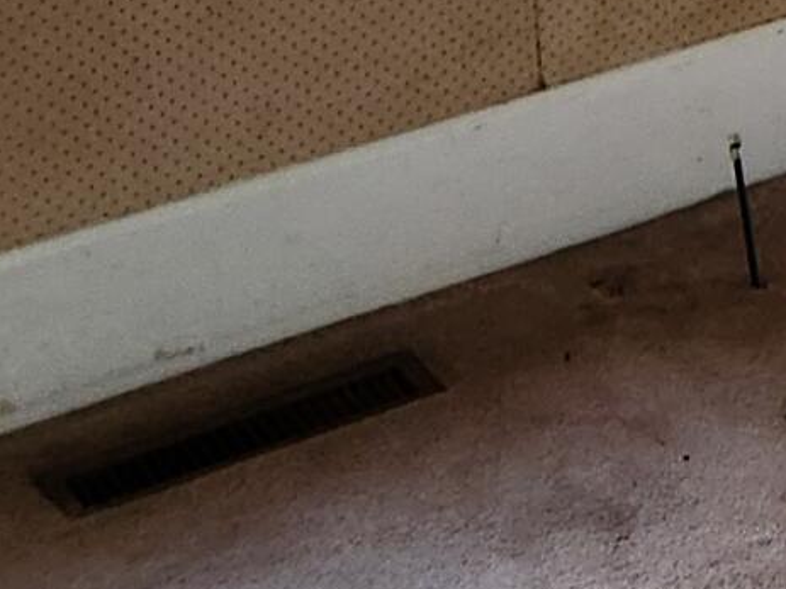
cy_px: -749
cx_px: 1377
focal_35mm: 149
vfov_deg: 9.1
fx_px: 3382
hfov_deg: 12.2
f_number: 1.8
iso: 160
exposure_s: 1/120
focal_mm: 5.4
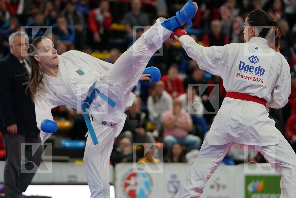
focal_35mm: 205
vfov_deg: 6.7
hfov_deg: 10.0
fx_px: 1685
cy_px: 99
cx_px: 148
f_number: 2.8
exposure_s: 1/1000
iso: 1600
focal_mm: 137
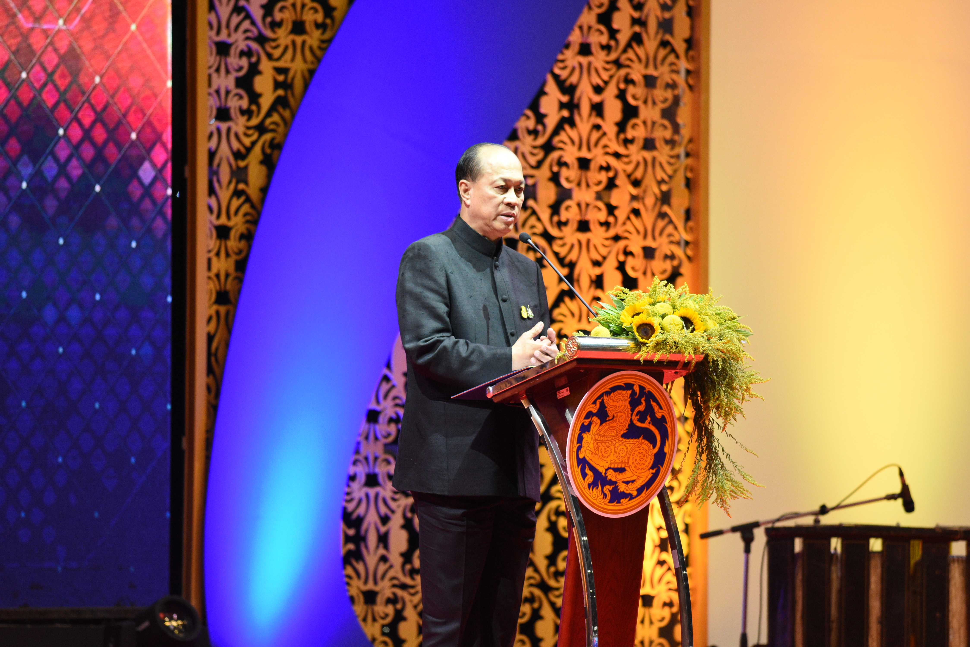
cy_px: 324
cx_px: 485
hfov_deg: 6.9
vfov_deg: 4.6
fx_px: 8085
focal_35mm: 300
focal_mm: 200
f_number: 4
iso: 2000
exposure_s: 1/320
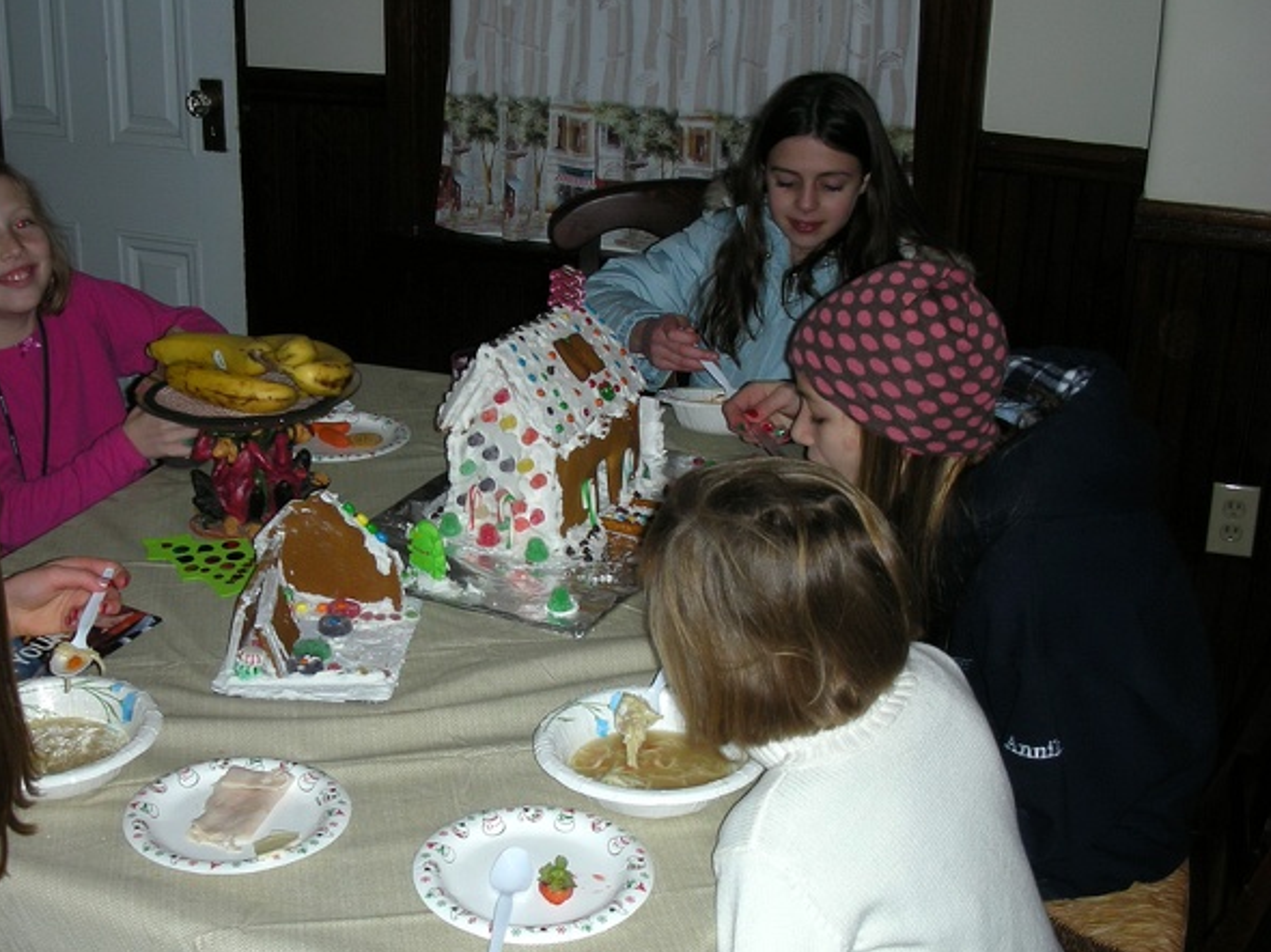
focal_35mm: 47
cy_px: 493
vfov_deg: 30.9
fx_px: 1725
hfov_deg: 40.0
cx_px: 435
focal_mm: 5.8
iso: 56
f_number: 2.8
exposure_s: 1/60
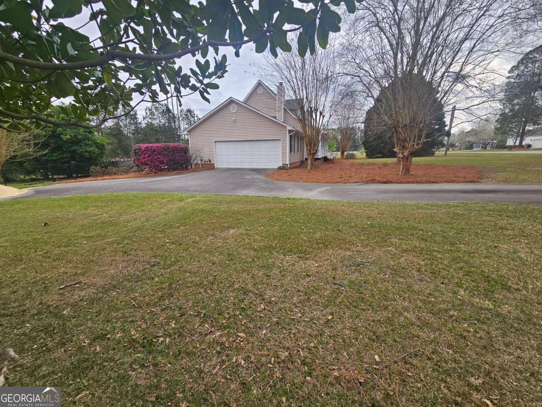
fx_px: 204
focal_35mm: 13
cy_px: 204
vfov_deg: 89.9
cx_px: 271
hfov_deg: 106.2
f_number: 2.2
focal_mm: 2.2
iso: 50
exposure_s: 1/559
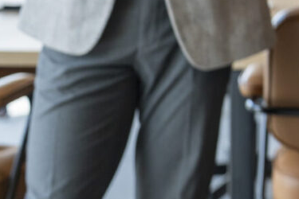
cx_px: 604
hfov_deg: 9.0
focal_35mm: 216
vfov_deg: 6.3
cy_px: -117
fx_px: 1794
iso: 800
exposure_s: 1/800
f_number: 2.2
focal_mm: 50
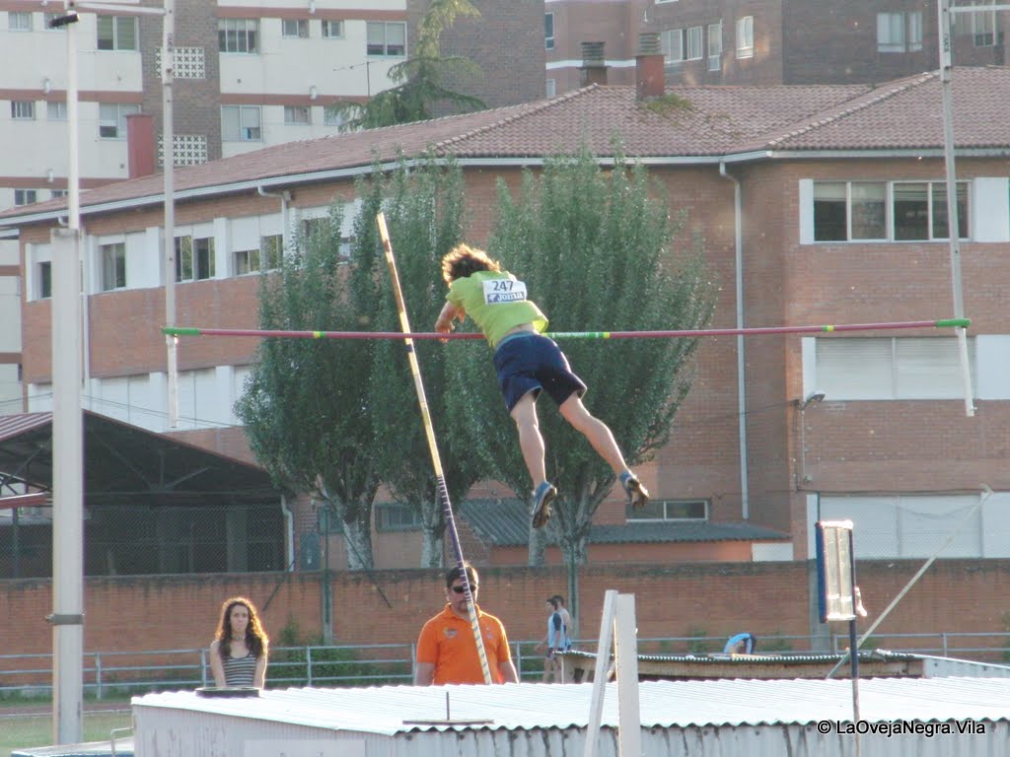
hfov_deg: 6.5
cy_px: 378
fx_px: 8841
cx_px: 505
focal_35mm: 303
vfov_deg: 4.9
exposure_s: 1/400
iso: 400
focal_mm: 53.6
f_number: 4.6
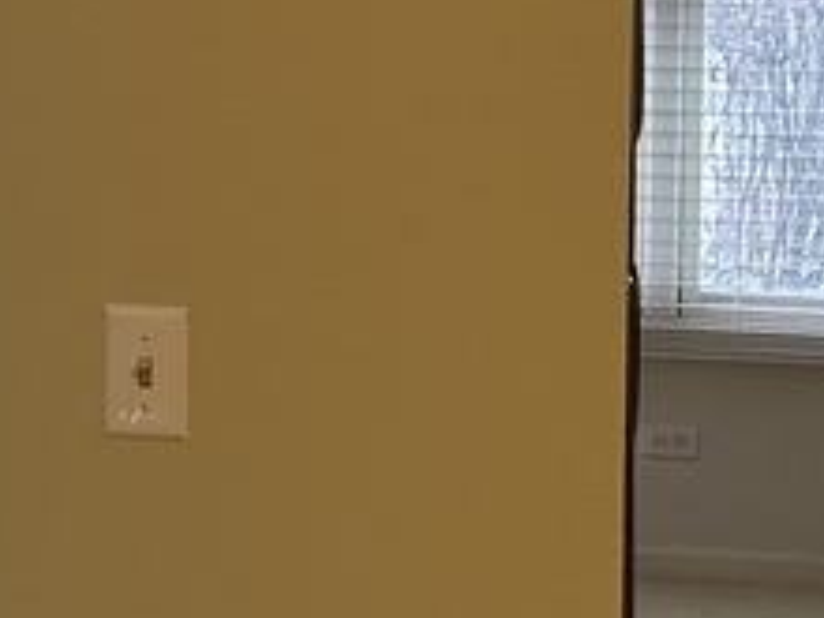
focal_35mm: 157
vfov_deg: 9.3
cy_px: -101
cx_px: -888
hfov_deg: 11.2
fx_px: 3737
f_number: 1.78
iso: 125
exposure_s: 1/120
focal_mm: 6.86
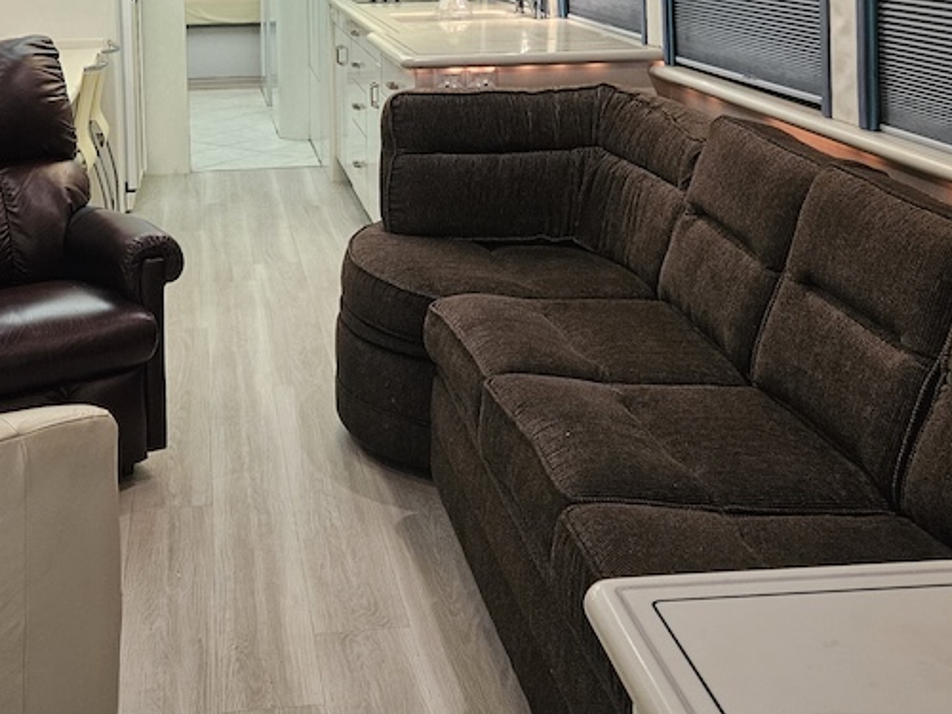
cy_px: 50
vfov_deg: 30.0
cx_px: 314
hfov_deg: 40.7
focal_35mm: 46
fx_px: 1265
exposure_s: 1/120
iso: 640
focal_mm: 5.4
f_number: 1.8
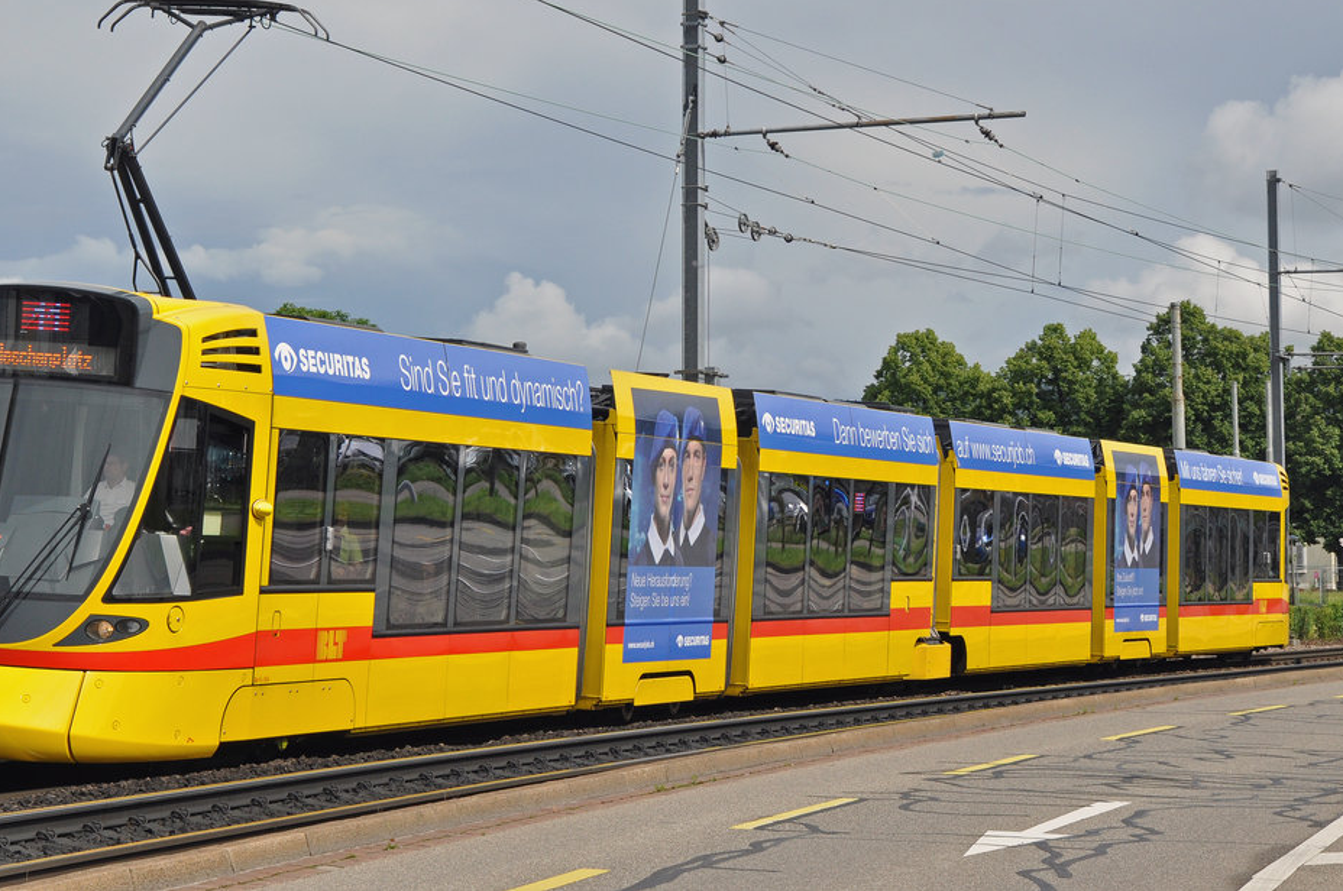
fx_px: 3614
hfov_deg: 21.0
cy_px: 316
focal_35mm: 97
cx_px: 530
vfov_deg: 14.0
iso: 400
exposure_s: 1/1000
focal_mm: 50
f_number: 9
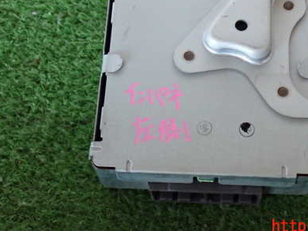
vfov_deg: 17.7
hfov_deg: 23.4
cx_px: 213
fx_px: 739
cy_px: 59
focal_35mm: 83
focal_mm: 9.65
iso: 800
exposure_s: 1/50
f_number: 3.3
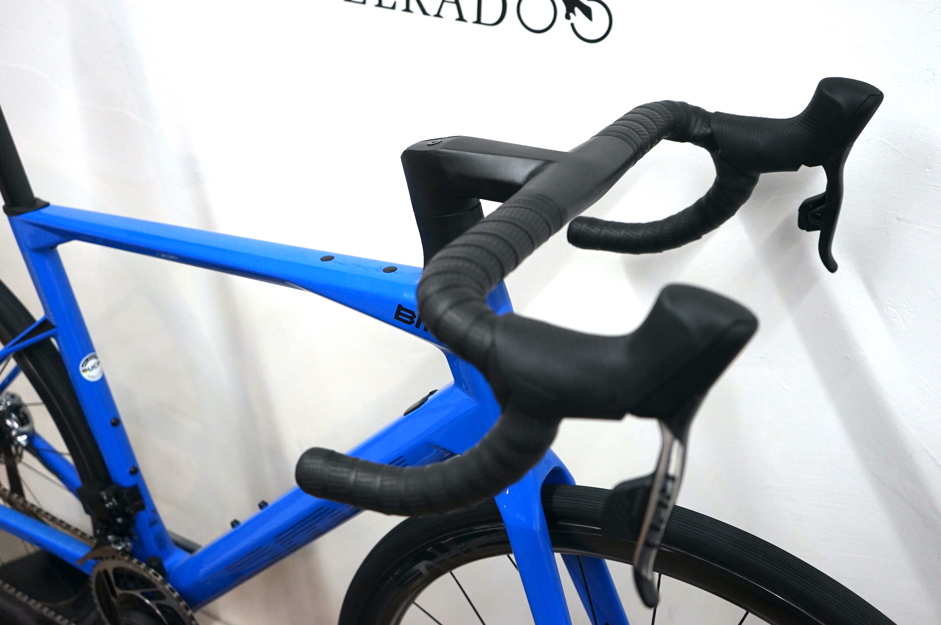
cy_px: 312
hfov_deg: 51.9
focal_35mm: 37
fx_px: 966
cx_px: 470
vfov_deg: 35.9
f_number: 4
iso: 1600
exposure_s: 1/160
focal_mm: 37
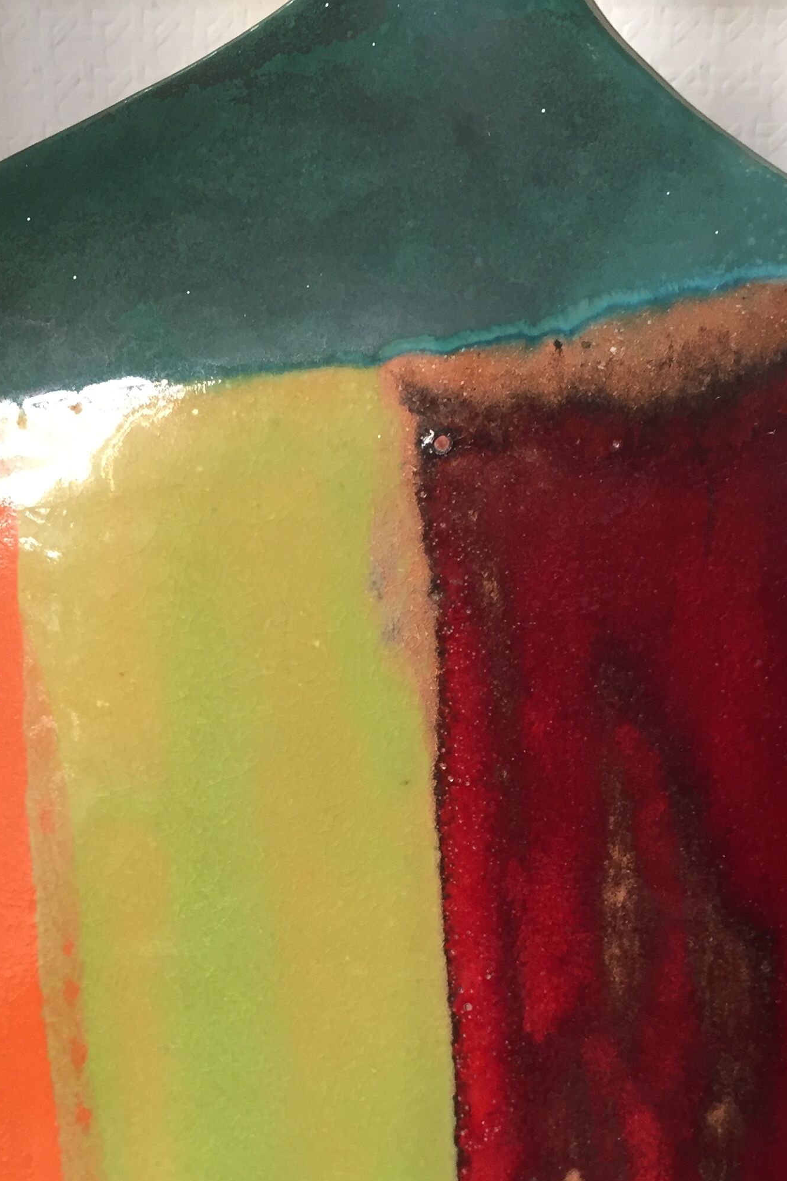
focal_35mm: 49
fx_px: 1607
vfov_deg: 39.8
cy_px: 808
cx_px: 317
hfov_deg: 27.5
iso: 100
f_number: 2.2
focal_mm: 4.15
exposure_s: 1/33
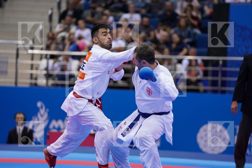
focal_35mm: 200
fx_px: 1400
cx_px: 126
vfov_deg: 6.9
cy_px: 84
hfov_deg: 10.3
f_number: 2.8
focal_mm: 200
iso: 1250
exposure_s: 1/1000
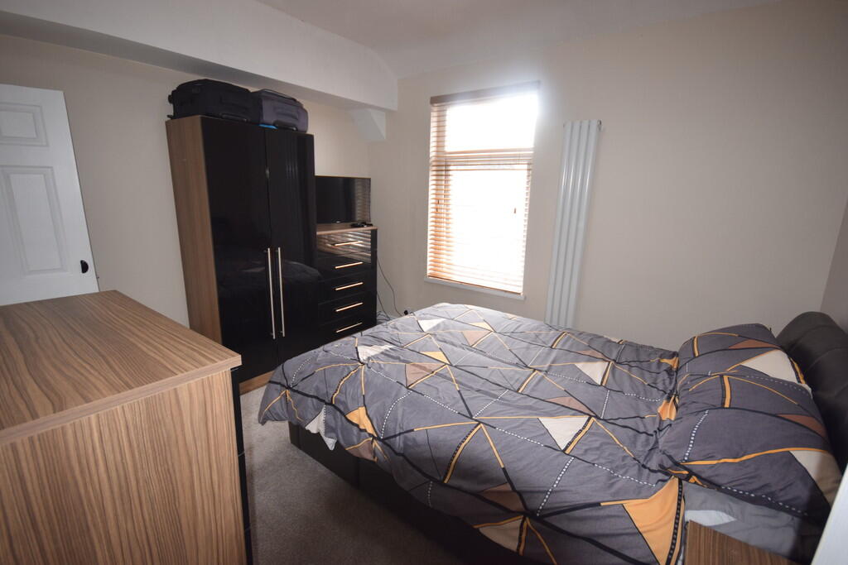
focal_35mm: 15
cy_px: 282
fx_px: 353
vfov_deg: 77.3
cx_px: 424
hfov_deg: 100.4
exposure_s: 1/125
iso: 800
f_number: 5.6
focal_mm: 10
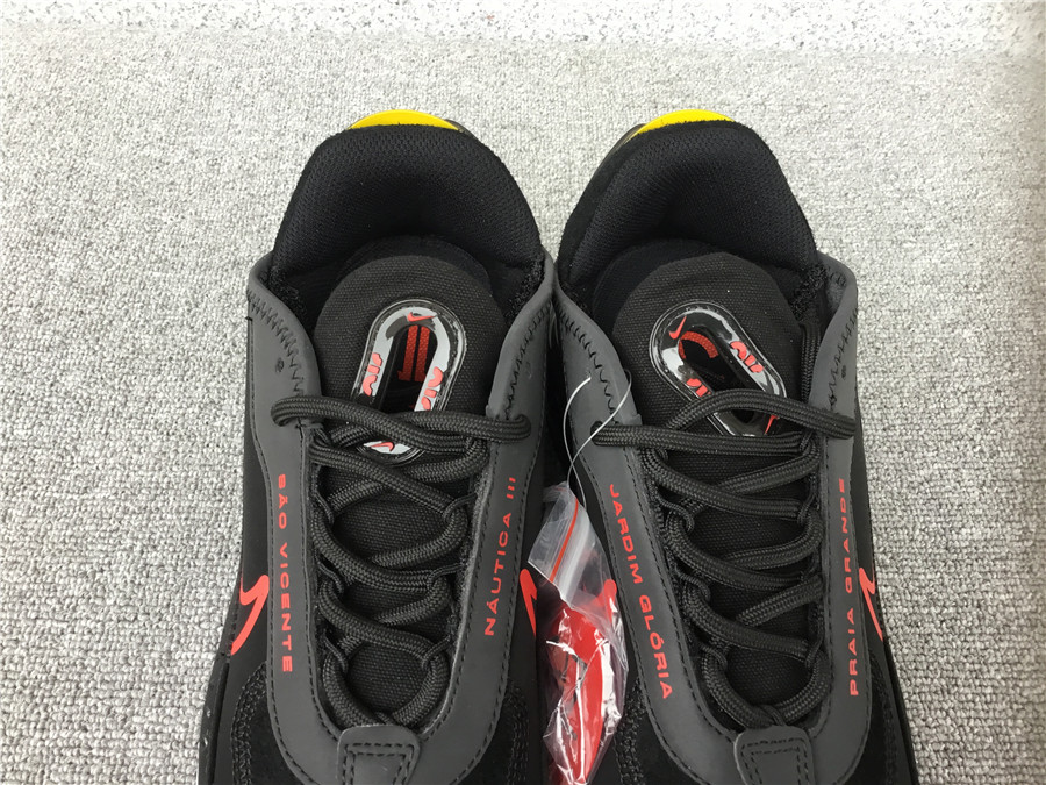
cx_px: 523
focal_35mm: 31
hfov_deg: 58.4
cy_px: 392
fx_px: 937
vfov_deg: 45.4
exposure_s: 1/33
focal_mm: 3.3
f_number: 2.4
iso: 25
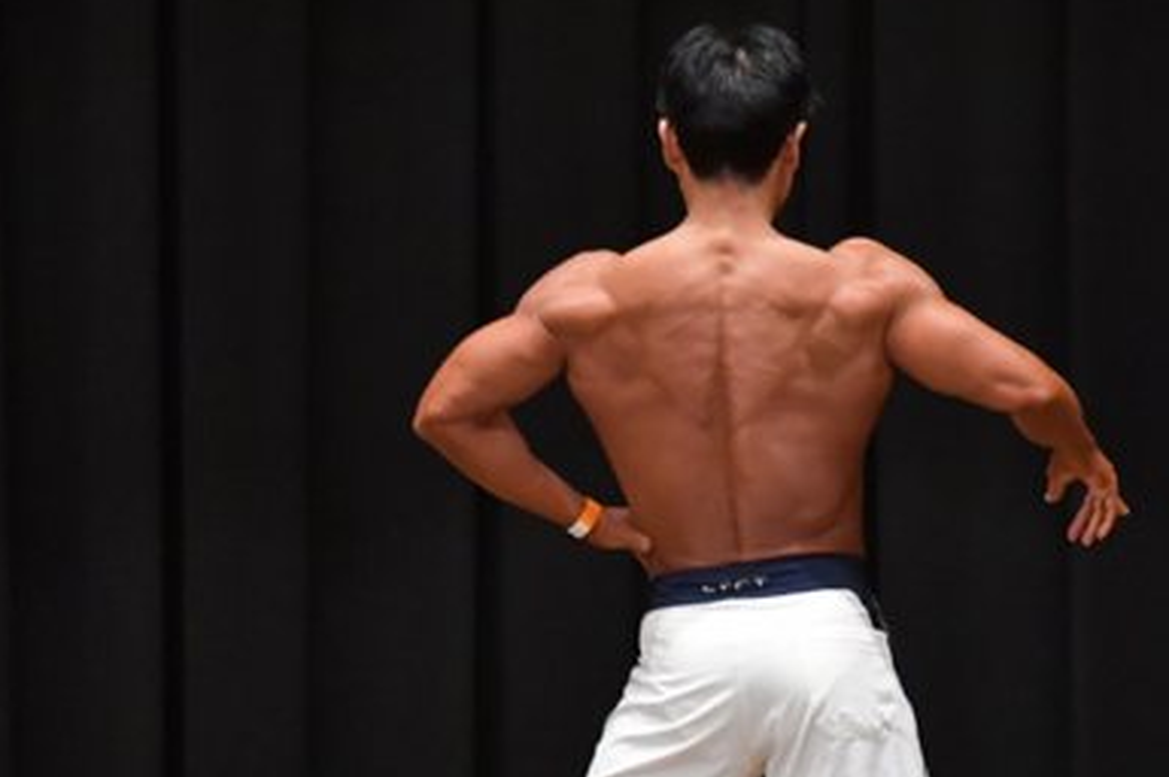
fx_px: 14178
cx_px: 748
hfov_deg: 4.7
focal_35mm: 437
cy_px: 665
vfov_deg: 3.1
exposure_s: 1/400
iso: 5000
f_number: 5.6
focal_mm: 145
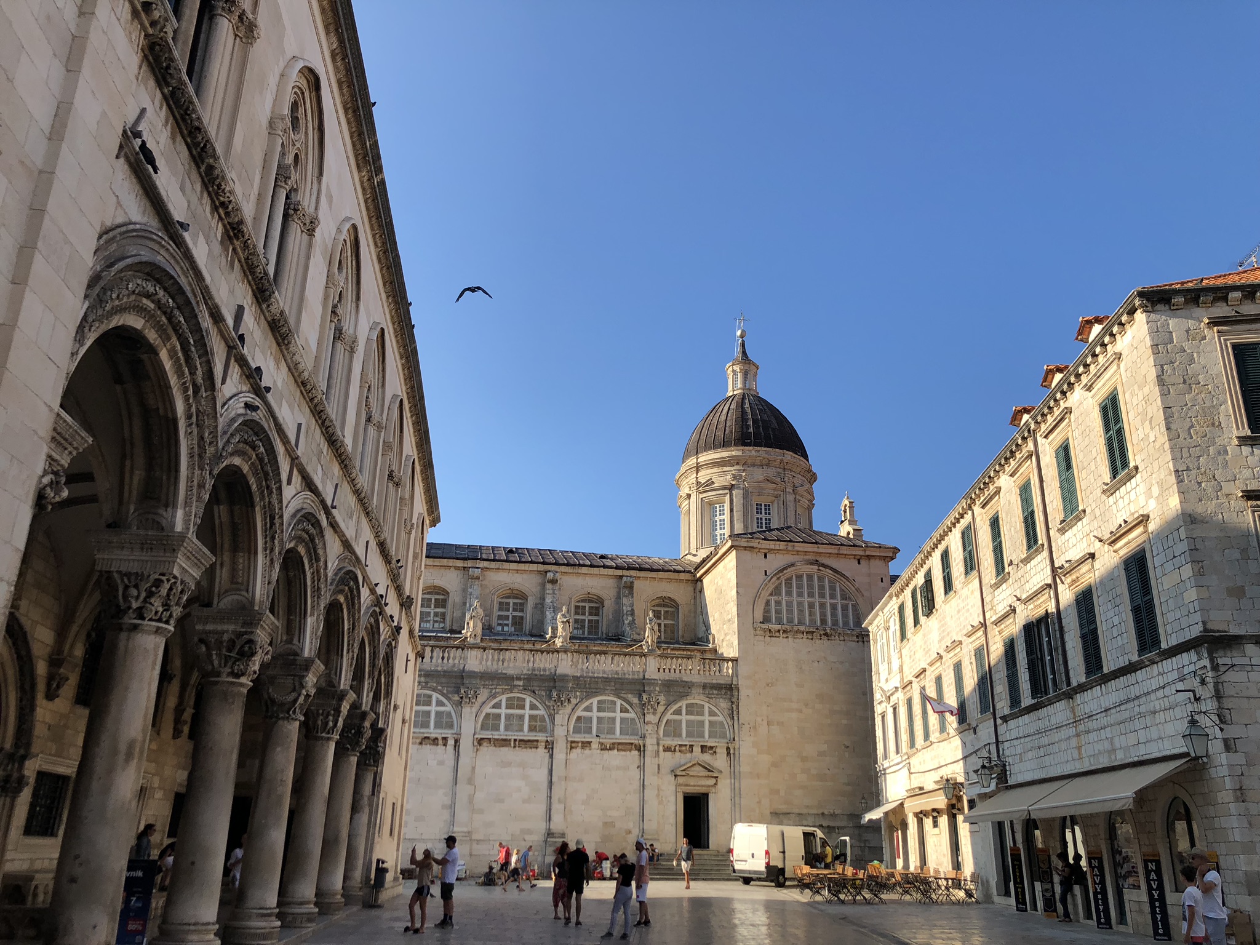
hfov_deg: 63.4
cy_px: 472
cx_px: 630
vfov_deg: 49.7
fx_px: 1019
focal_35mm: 28
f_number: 1.8
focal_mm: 4
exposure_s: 1/1312
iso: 20
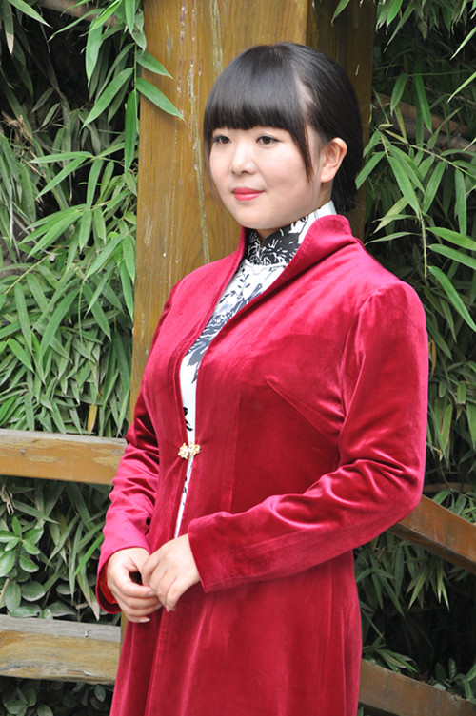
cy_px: 358
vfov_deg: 14.0
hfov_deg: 9.3
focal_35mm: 147
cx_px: 238
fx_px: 2923
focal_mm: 98
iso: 250
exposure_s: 1/60
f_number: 5.6
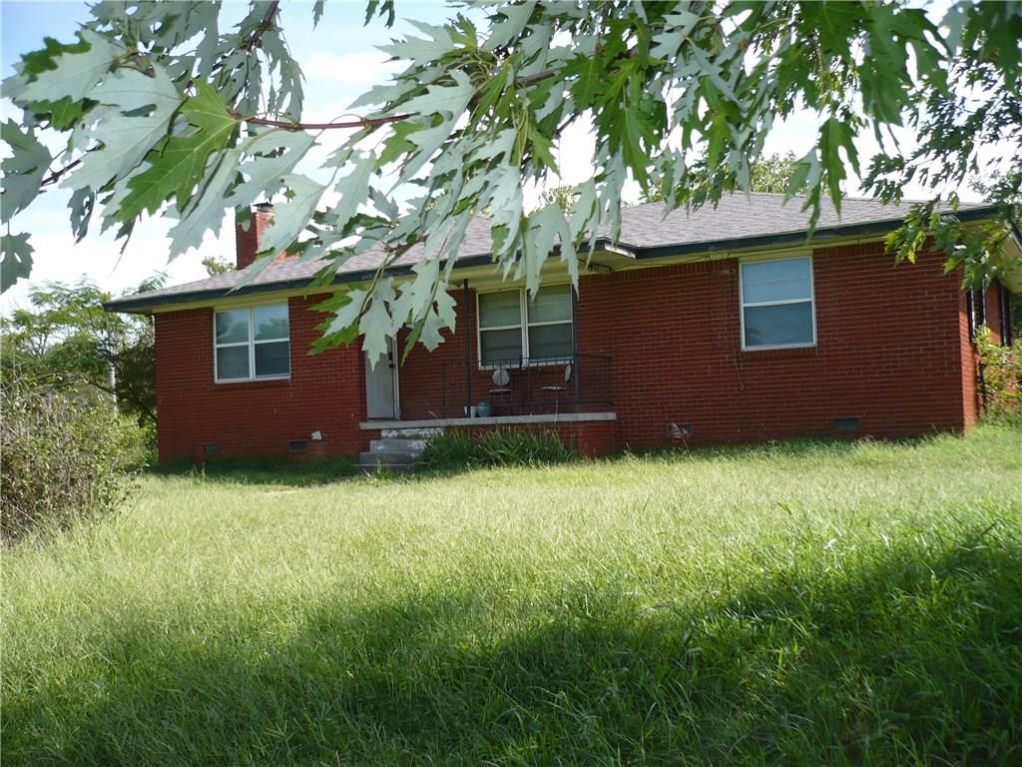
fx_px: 1033
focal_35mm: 35
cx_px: 511
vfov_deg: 40.7
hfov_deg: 52.6
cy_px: 384
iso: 100
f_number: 2.8
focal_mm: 5.8
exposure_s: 1/640
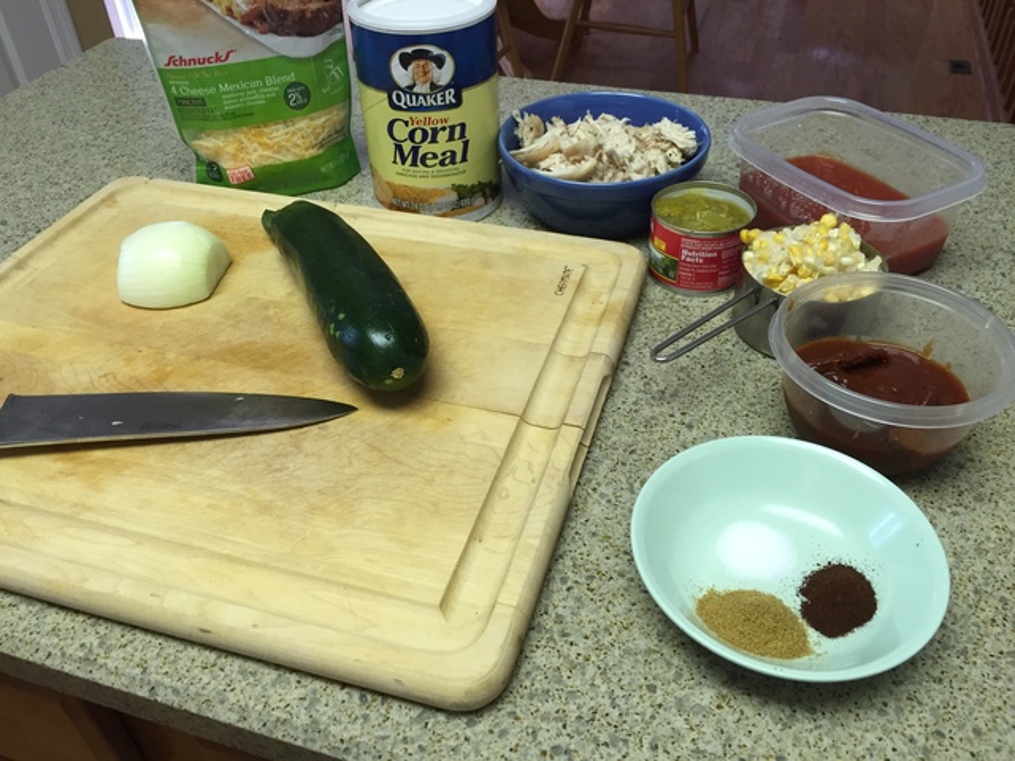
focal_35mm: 29
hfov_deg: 61.7
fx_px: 850
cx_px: 508
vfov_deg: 48.2
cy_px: 380
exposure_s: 1/30
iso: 100
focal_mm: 4.15
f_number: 2.2
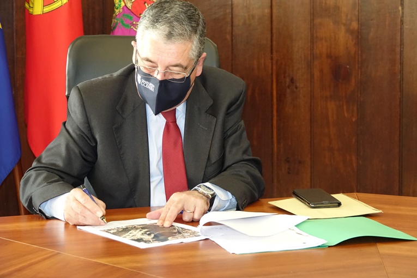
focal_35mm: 119
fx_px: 1378
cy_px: 139
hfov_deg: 17.2
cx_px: 208
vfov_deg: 11.5
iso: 2000
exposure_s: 1/60
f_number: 4
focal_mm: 43.48
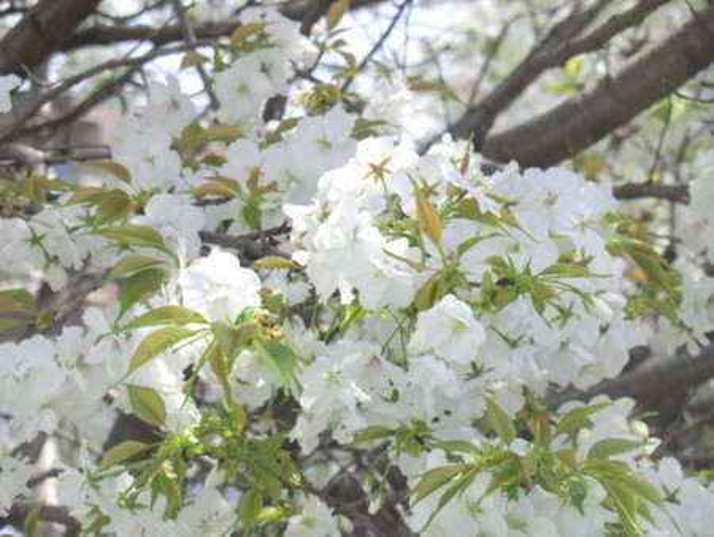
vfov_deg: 8.8
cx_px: 357
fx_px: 3467
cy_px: 268
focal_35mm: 168
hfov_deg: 11.8
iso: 80
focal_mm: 30.1
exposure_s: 1/250
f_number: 4.8
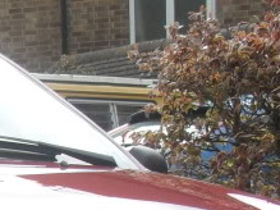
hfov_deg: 11.0
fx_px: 1326
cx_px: -271
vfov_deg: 8.6
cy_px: 420
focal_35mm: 164
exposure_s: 1/350
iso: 100
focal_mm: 6.3
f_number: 3.2
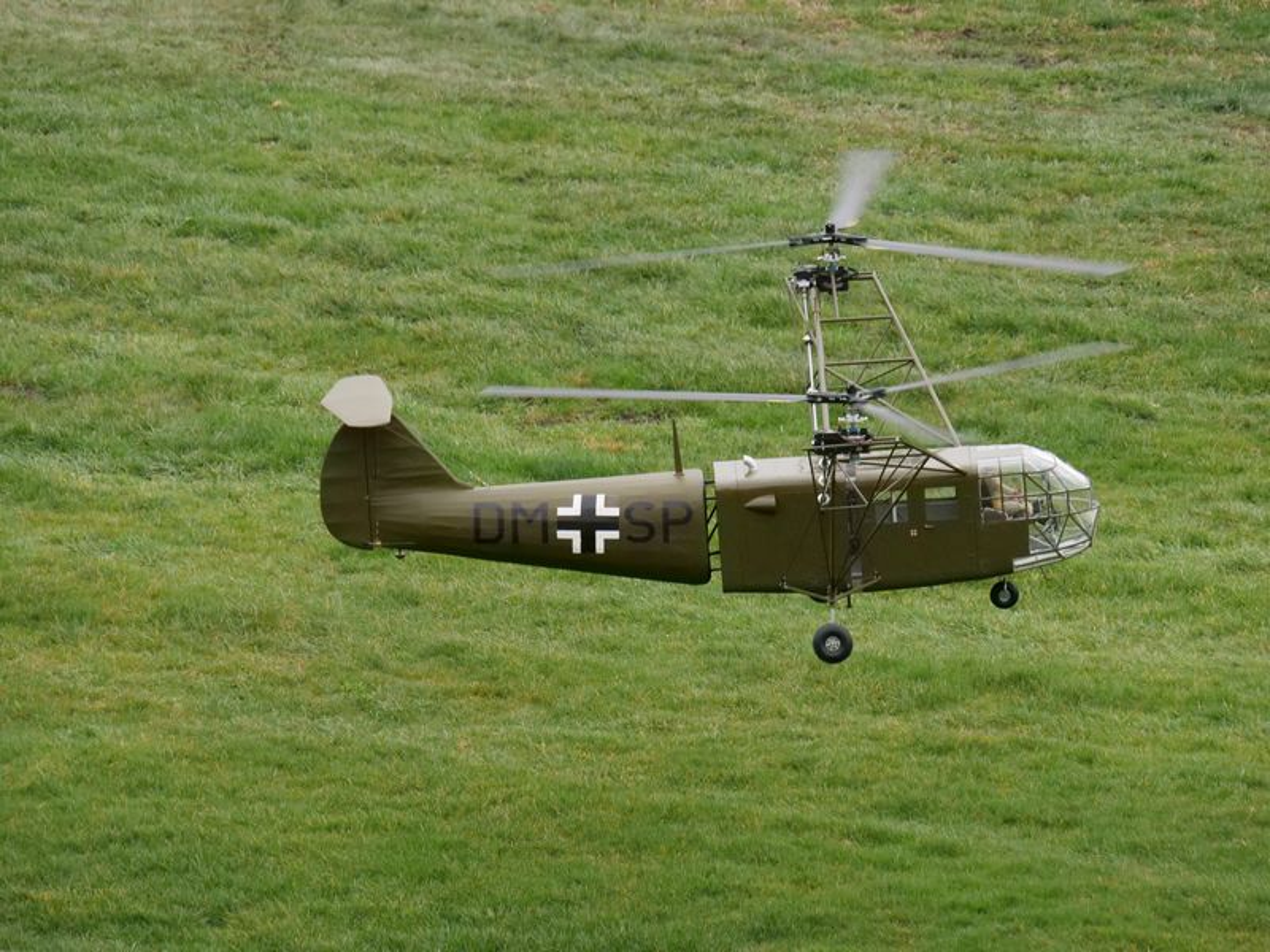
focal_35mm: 560
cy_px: 476
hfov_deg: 3.5
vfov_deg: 2.7
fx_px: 20545
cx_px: 635
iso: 3200
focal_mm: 280
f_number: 8
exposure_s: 1/640
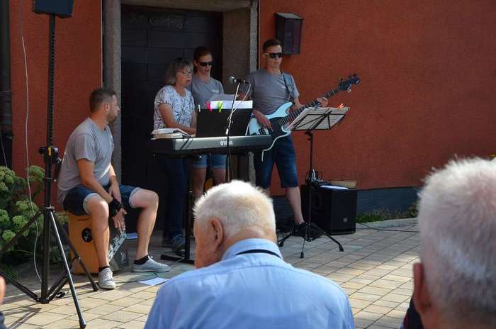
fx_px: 866
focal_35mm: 63
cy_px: 164
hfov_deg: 31.9
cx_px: 248
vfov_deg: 21.5
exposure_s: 1/250
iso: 200
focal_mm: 42
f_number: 8
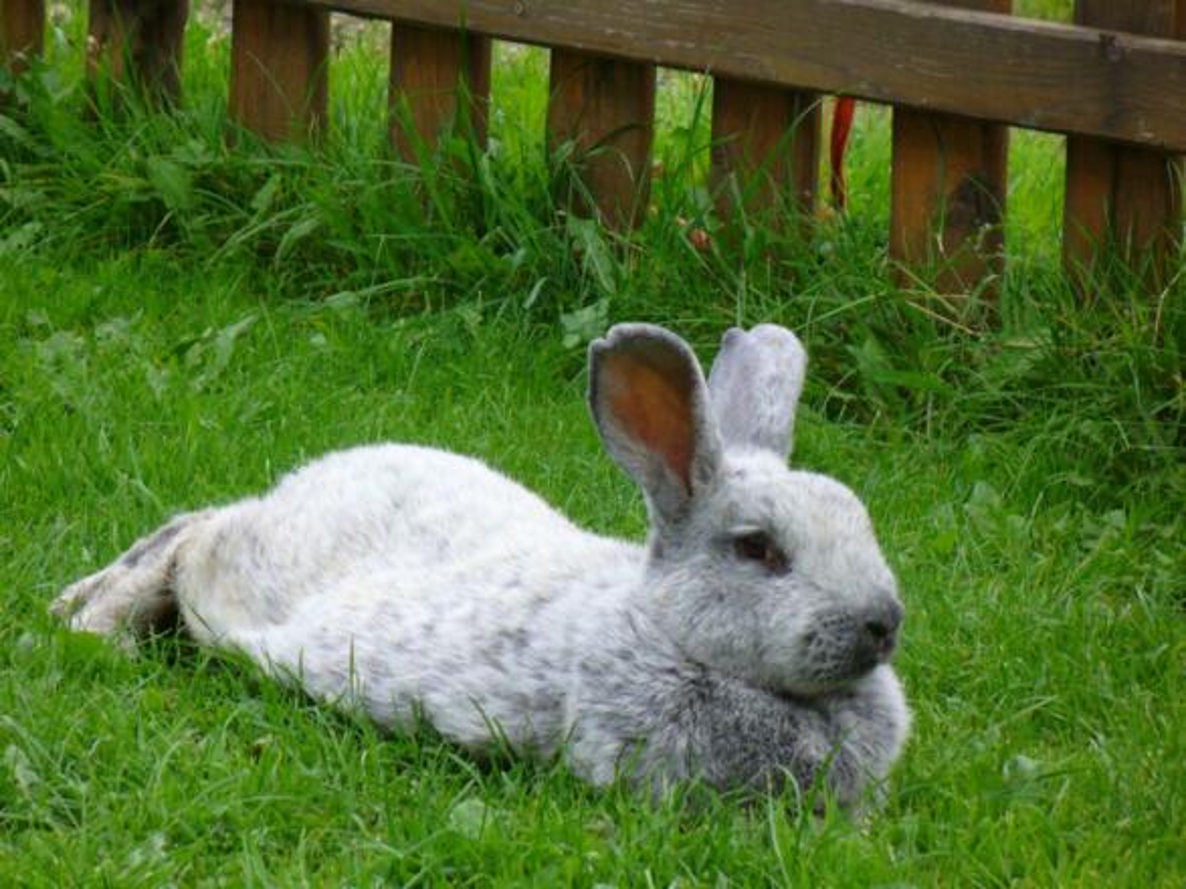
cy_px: 444
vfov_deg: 6.7
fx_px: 7605
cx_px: 593
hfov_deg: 8.9
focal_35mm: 222
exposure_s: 1/80
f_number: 4.5
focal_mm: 36.6
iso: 64
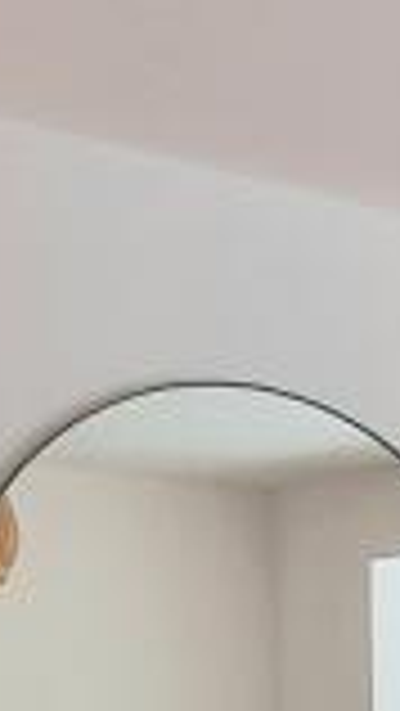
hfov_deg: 11.2
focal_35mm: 92
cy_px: 999
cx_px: 935
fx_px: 1733
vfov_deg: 20.5
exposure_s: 1/50
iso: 64
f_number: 2.2
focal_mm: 2.2
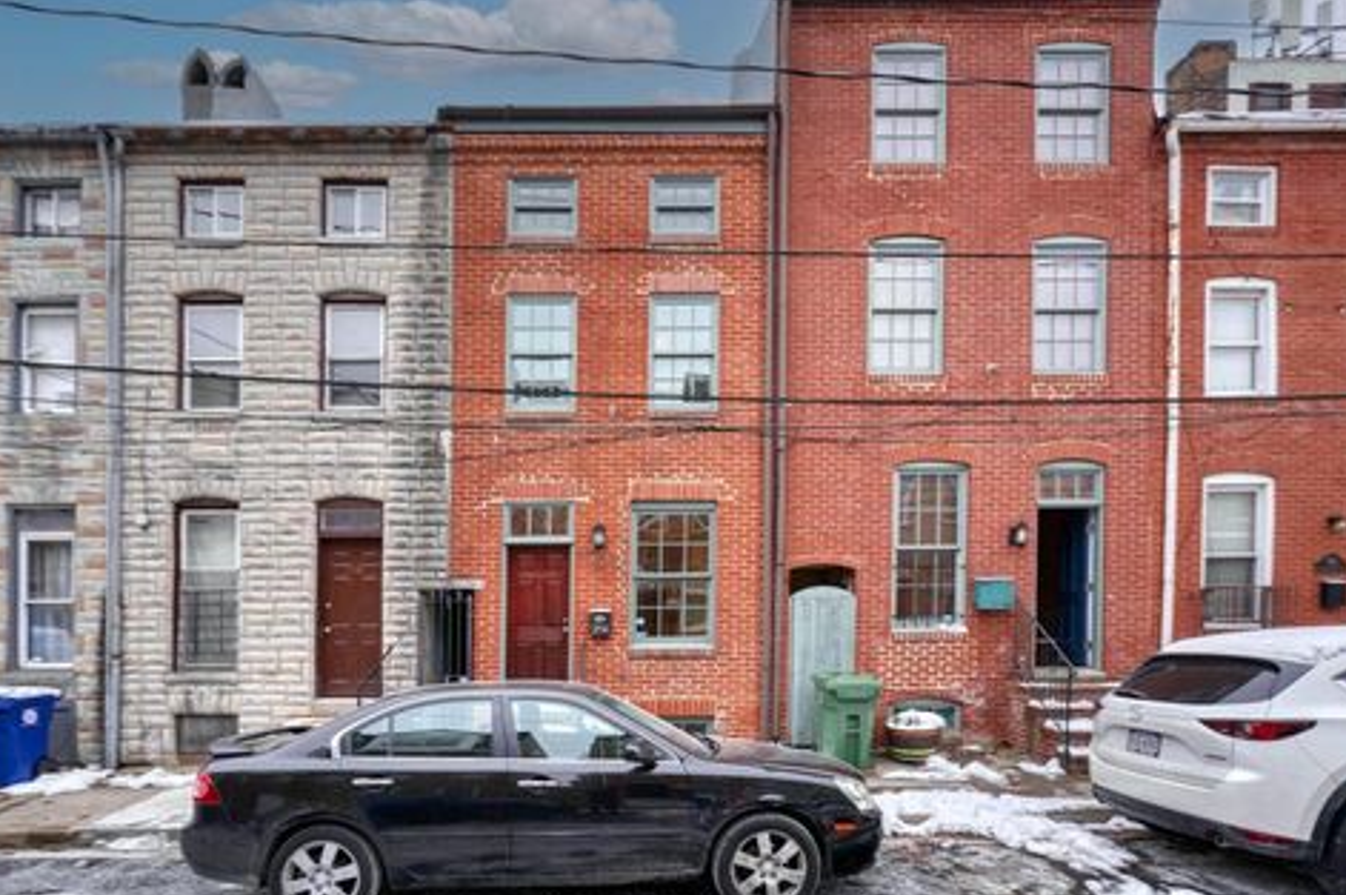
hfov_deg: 93.2
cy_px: 473
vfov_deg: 70.3
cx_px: 637
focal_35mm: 17
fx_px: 635
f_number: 9
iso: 640
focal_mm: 16
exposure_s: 1/400
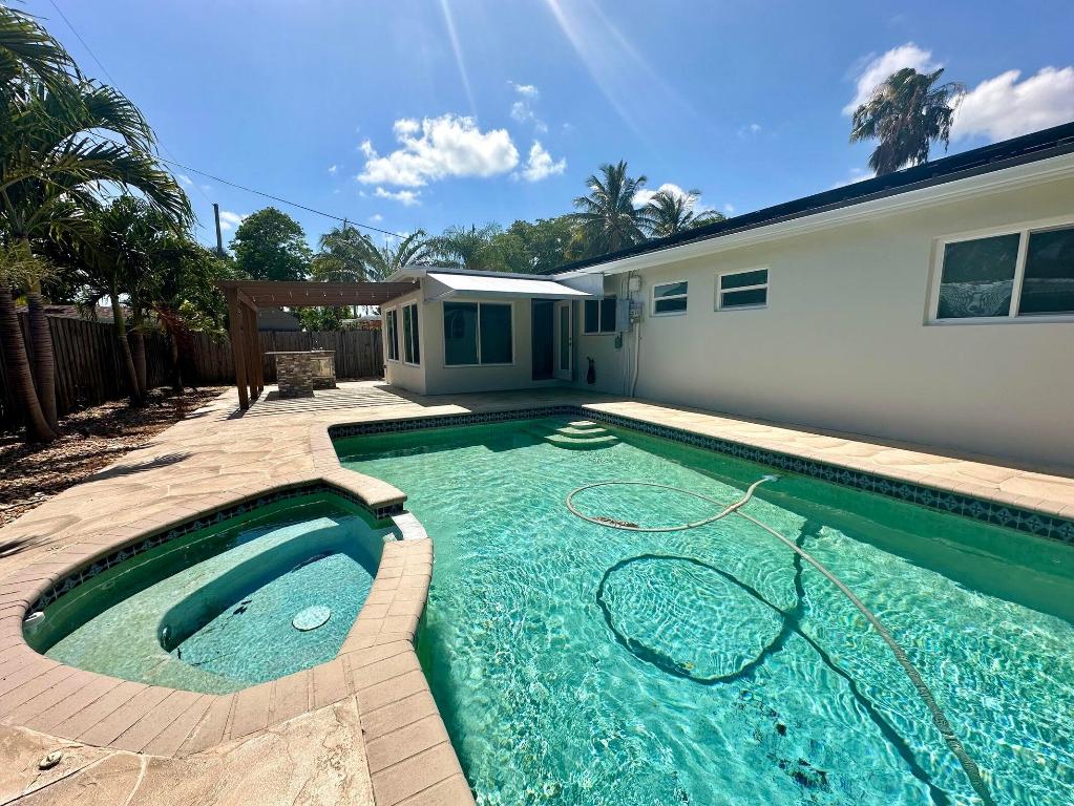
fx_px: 435
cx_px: 537
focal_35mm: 14
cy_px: 403
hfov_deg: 102.0
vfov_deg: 85.7
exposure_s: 1/2618
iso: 50
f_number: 2.2
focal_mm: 2.22
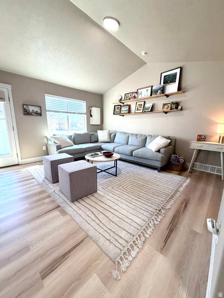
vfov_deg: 102.1
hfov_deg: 85.7
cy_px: 149
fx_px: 121
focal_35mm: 14
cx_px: 112
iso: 200
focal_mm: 2.22
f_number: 2.2
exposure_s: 1/120
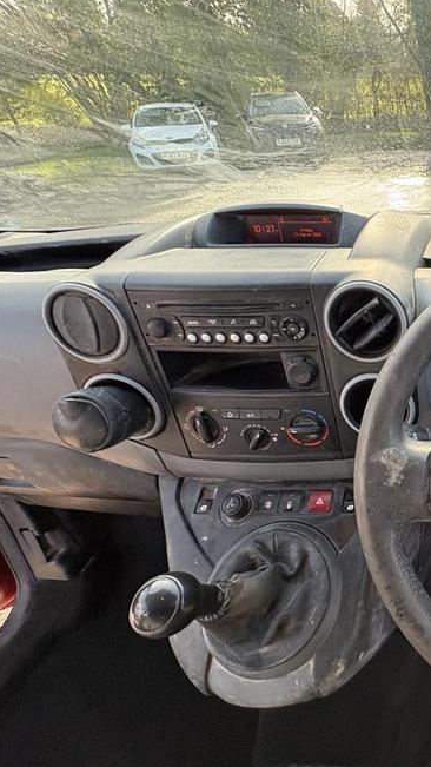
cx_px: 485
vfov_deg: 83.9
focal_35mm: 21
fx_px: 427
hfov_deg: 41.4
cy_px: 383
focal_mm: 2.22
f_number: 2.2
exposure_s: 1/99
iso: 125
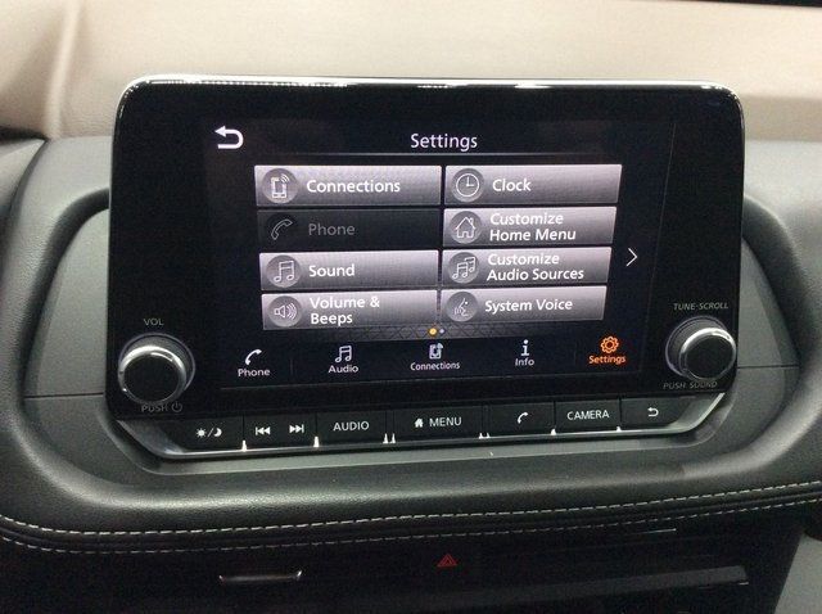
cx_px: 411
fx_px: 759
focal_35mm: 32
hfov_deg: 56.9
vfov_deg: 44.1
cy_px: 307
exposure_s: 1/24
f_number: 2.4
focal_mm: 3.3
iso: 250
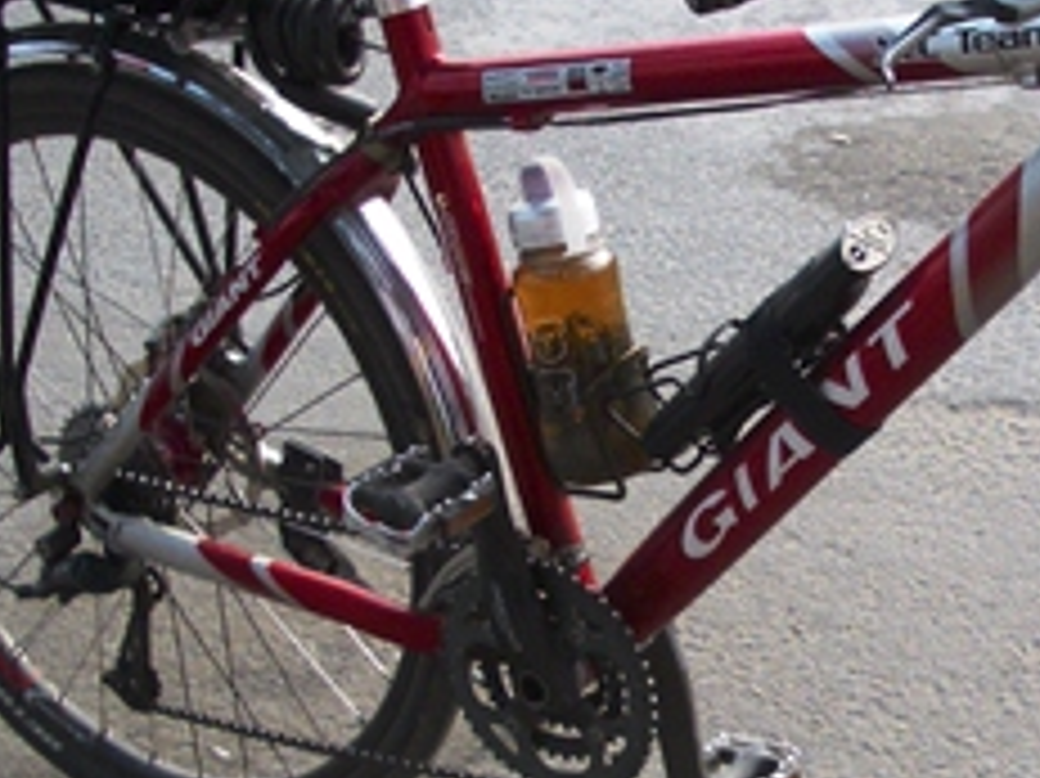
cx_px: 950
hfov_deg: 19.8
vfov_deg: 15.2
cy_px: 481
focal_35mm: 97
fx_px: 2913
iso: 50
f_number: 2.6
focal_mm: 5.8
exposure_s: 1/400
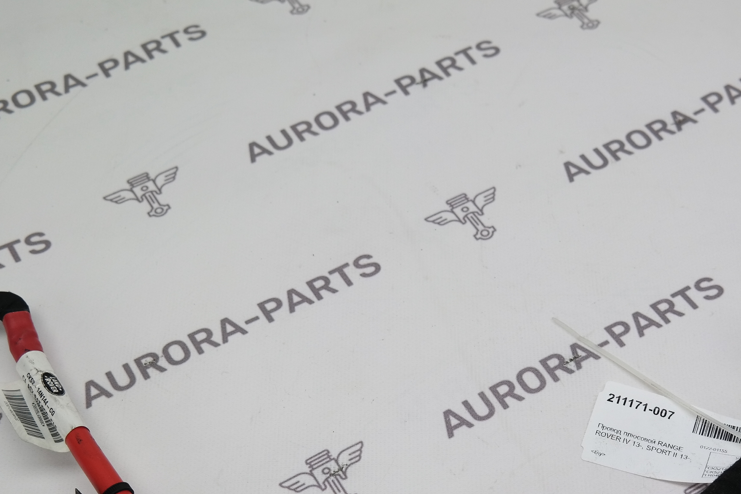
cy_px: 389
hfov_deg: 34.7
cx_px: 500
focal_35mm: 57
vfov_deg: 23.5
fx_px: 1173
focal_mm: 22
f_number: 4
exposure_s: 1/100
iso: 100
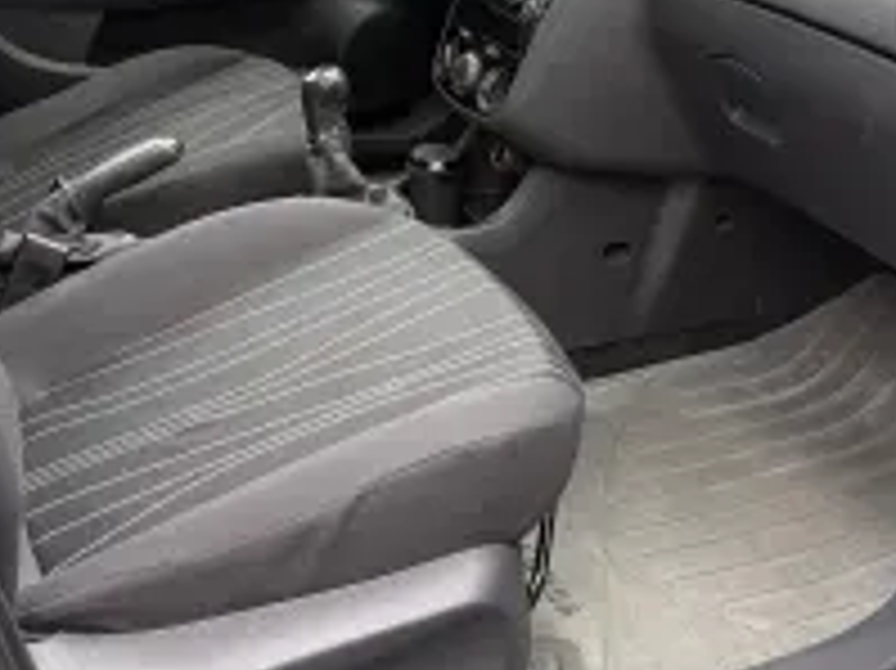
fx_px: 1216
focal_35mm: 47
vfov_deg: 30.0
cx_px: 428
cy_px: 112
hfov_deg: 40.4
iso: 100
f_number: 1.6
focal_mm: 5.96
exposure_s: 1/121
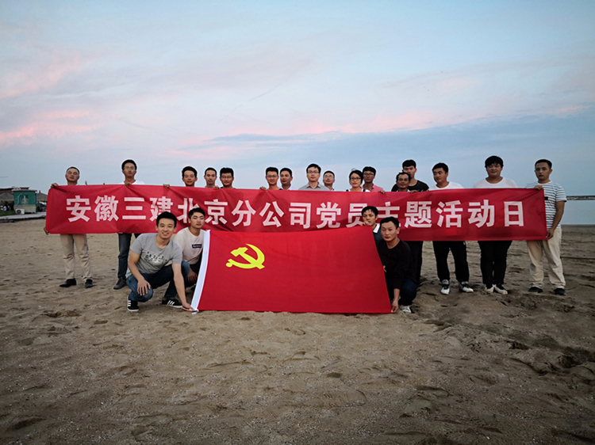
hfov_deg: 65.3
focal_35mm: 27
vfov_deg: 51.3
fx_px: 464
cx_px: 298
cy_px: 222
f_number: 1.6
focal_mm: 3.95
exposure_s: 1/50
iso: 125
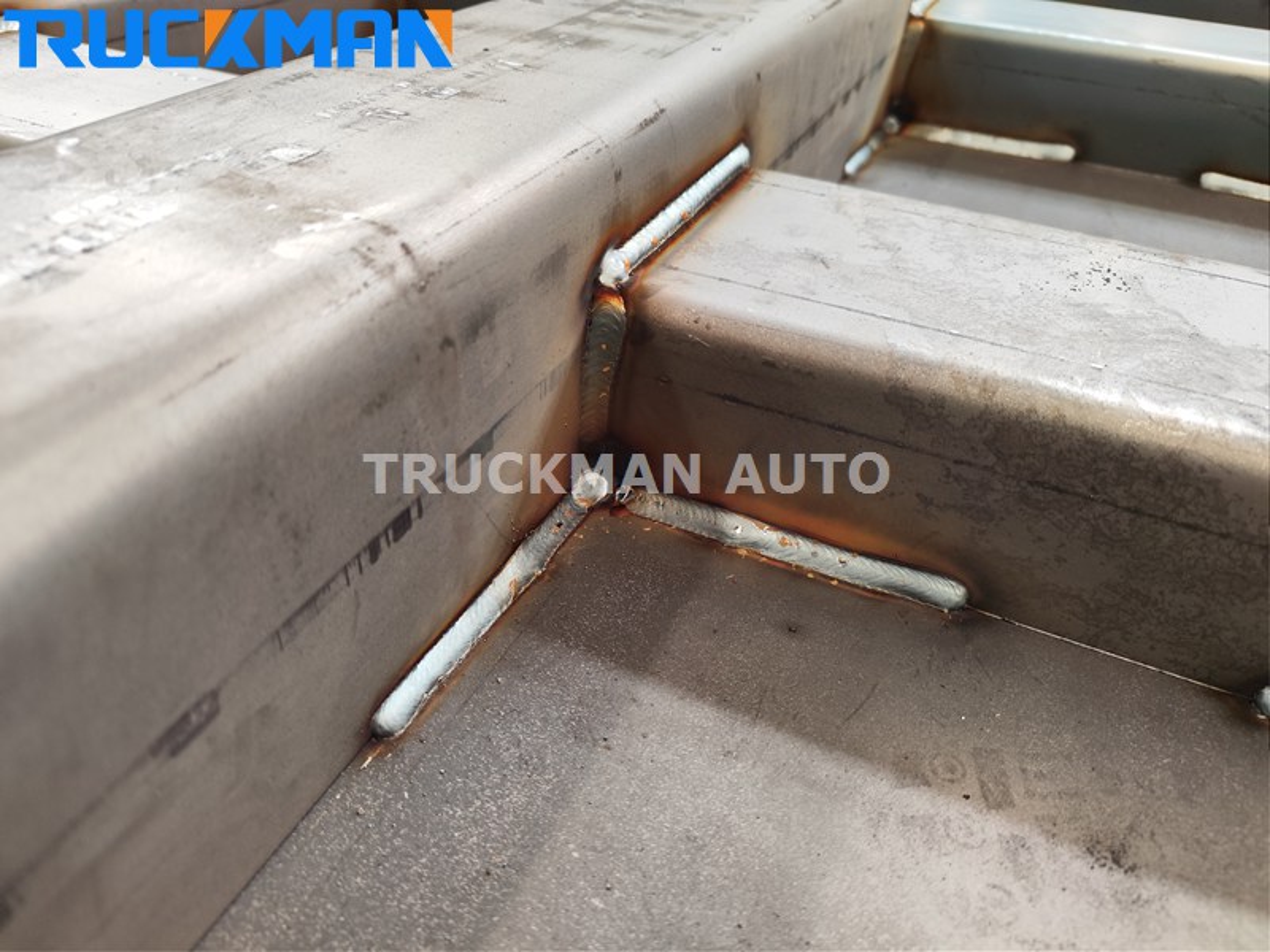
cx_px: 635
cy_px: 476
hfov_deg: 73.9
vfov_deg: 58.9
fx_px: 844
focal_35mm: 23
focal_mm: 6.14
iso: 400
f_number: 1.65
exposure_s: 1/100
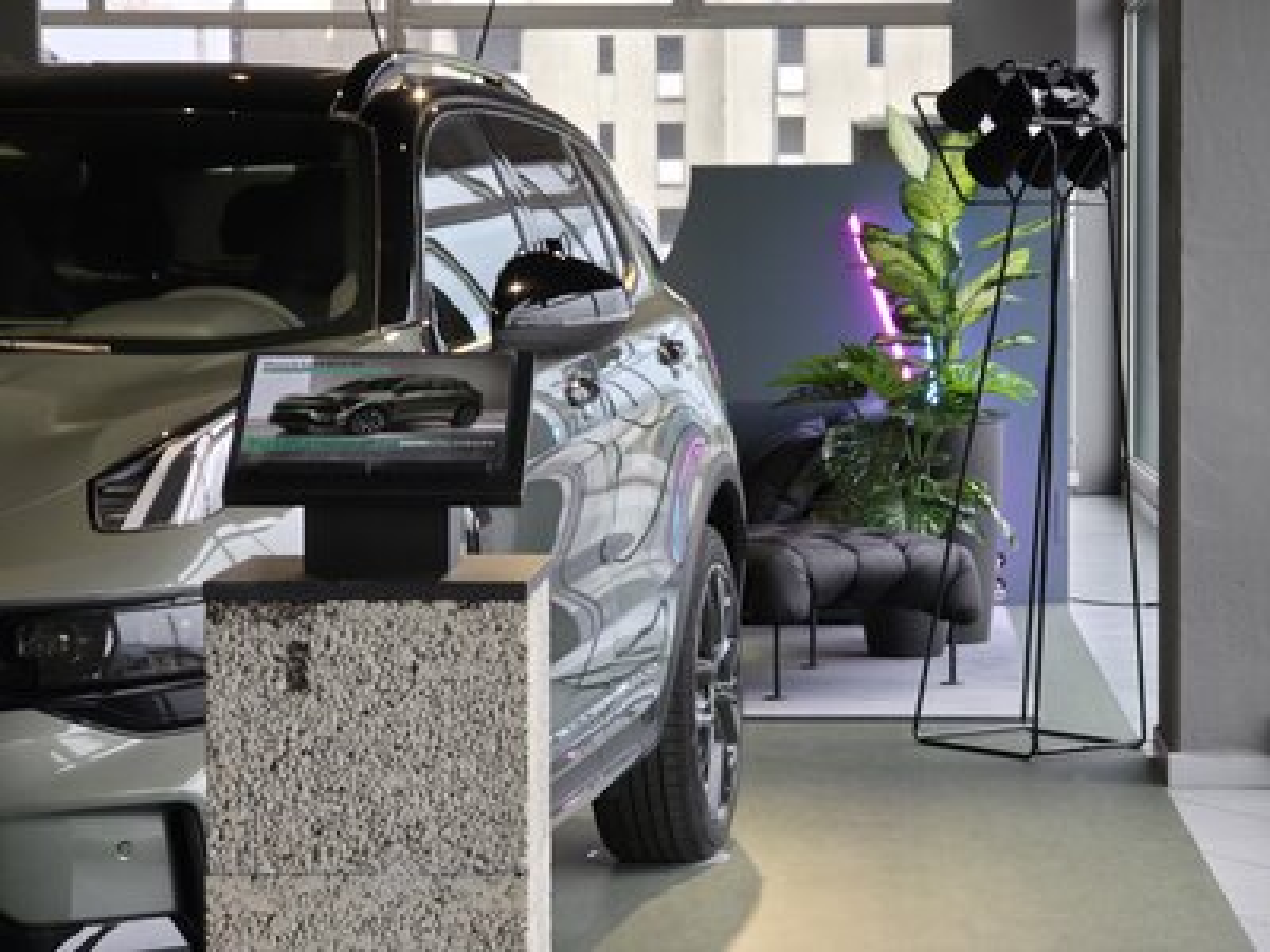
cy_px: 476
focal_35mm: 115
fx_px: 4219
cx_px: 635
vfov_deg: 12.9
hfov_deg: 17.1
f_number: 3.4
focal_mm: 18.6
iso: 80
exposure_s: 1/50
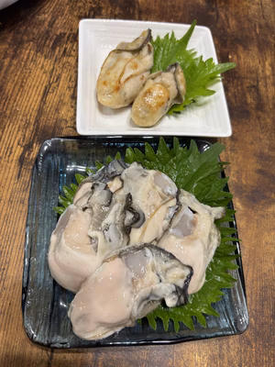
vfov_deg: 67.3
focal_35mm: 26
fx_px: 275
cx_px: 138
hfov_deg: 53.1
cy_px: 184
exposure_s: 1/60
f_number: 1.6
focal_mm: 5.96
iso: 125
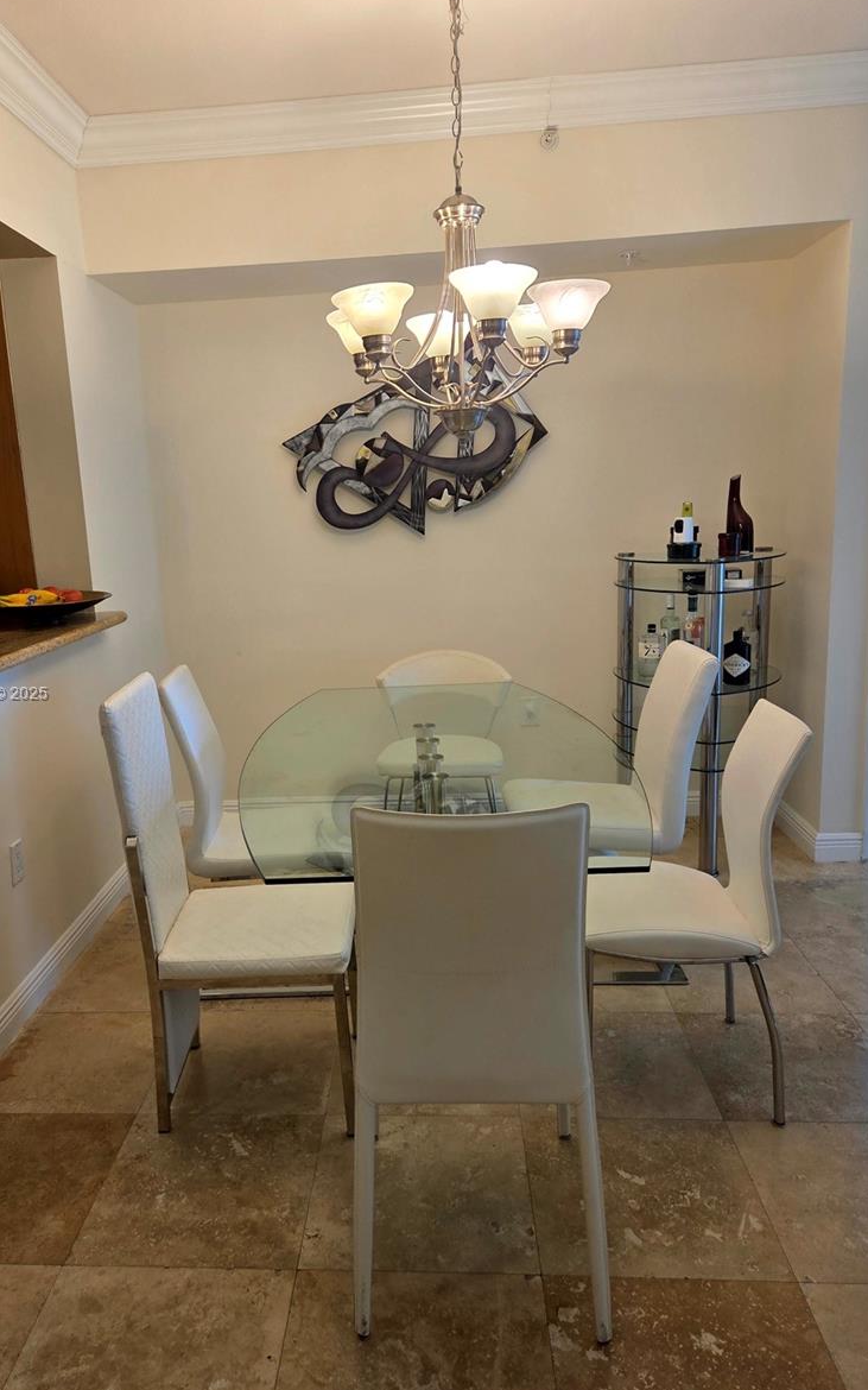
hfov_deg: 49.1
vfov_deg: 72.6
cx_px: 362
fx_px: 946
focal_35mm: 25
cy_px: 695
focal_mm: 5.4
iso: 80
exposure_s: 1/120
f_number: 1.8
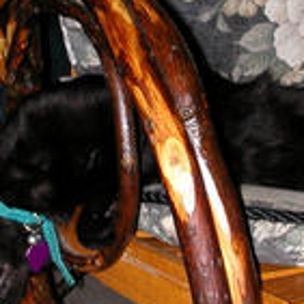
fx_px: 924
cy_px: 121
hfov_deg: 18.7
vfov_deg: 18.7
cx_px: 155
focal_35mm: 93
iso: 100
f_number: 4.5
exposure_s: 1/59.9
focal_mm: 5.6
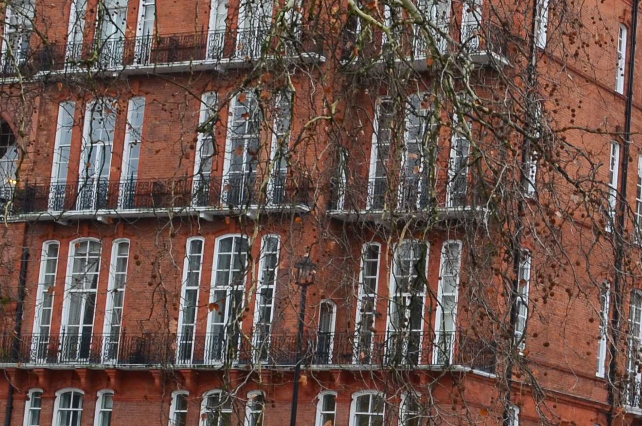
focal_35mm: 120
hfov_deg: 16.3
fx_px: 2136
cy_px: 267
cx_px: 792
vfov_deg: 11.4
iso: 200
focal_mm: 22
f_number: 10
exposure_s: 1/60
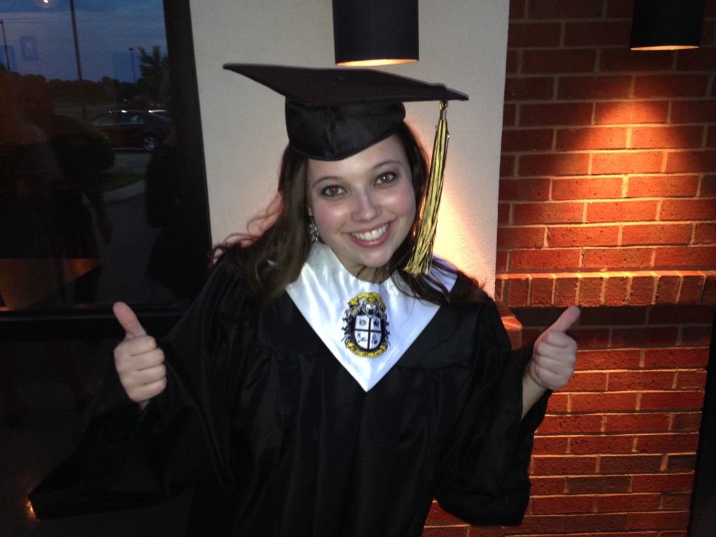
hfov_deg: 55.4
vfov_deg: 42.9
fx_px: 683
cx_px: 358
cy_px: 268
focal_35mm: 33
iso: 125
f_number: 2.4
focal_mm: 4.12
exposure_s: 1/16
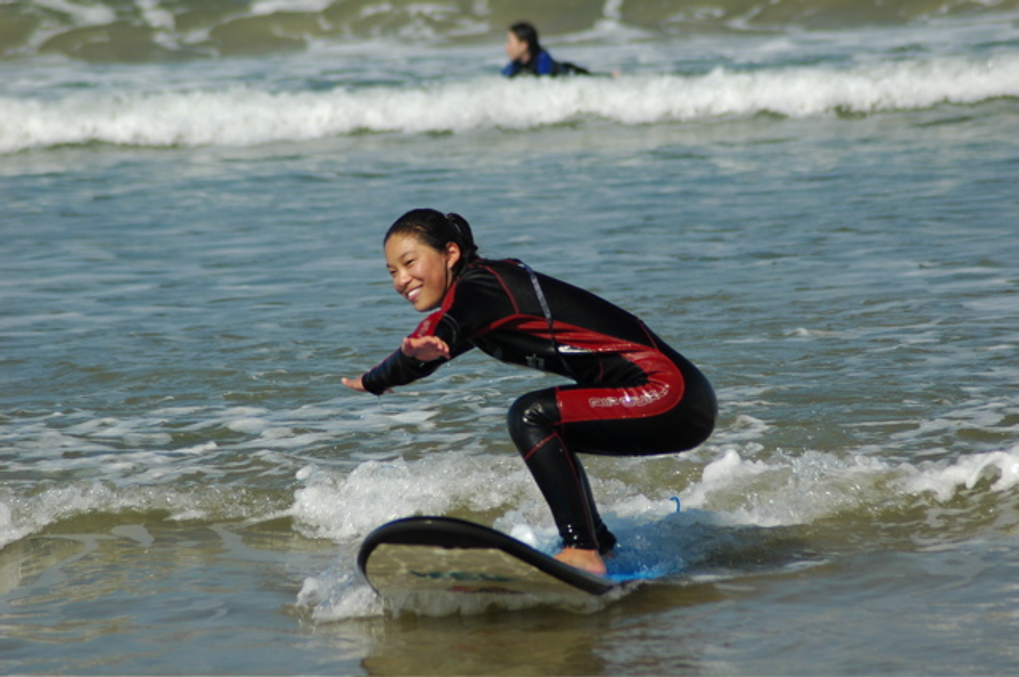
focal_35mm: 270
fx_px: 7633
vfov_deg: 5.1
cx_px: 510
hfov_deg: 7.6
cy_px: 338
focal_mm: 180
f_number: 5.6
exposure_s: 1/500
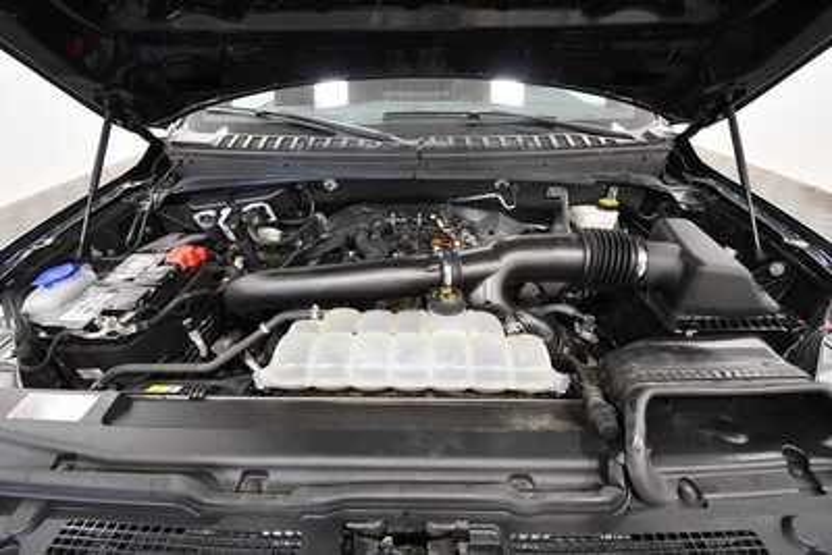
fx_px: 347
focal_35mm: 15
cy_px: 278
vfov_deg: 77.4
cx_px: 416
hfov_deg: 100.4
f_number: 4.5
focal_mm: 10
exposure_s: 1/125
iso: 1600
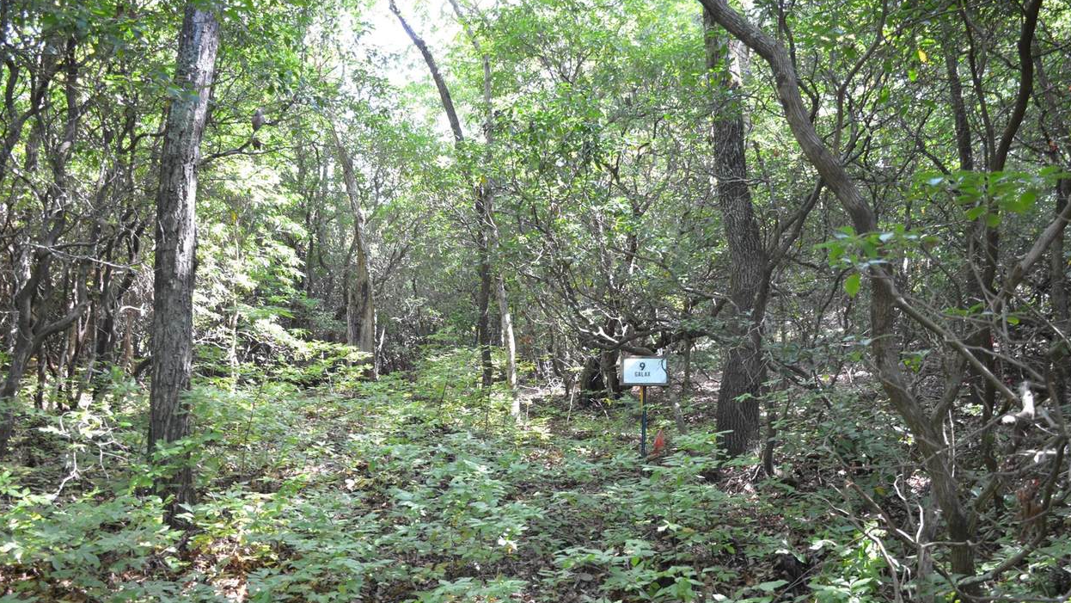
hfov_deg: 66.1
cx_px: 526
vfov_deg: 40.1
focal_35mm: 29
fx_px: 824
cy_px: 341
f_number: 3.5
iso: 400
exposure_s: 1/40
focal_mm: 18
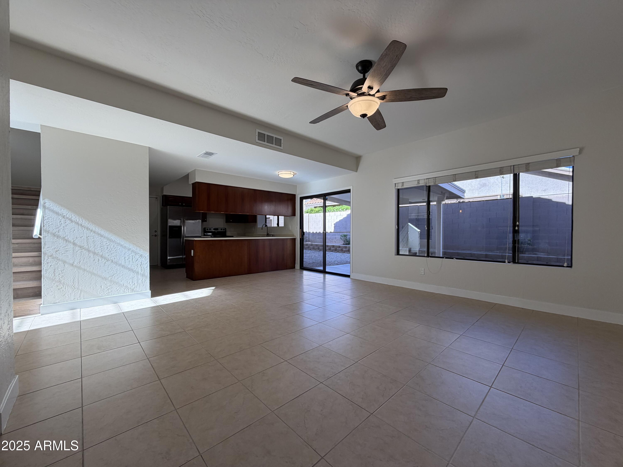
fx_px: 252
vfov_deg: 85.7
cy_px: 234
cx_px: 312
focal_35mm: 14
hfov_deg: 102.1
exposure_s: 1/120
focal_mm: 2.22
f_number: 2.2
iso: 40
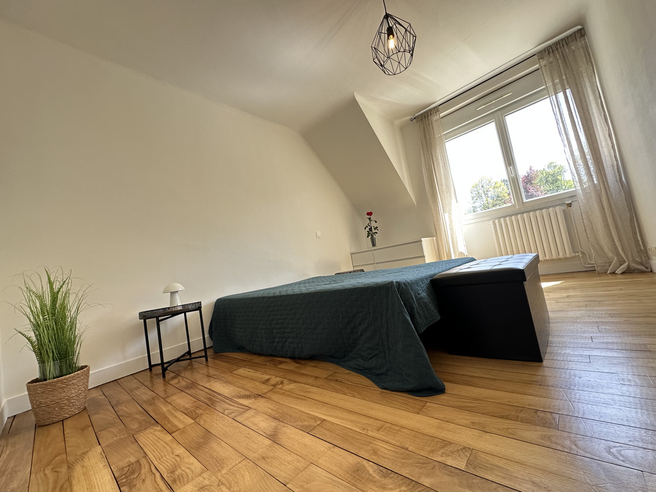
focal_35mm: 14
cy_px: 246
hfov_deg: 102.1
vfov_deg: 85.7
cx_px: 328
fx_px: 265
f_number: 2.2
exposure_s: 1/99
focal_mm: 2.22
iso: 100
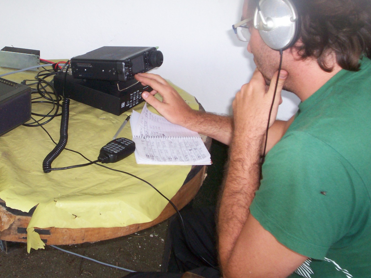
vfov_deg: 29.5
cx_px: 138
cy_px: 102
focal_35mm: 49
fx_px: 525
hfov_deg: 38.6
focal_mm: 5.9
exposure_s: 1/64
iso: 140
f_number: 4.5
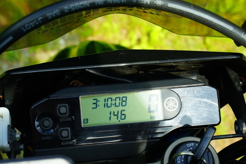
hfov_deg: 26.0
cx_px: 123
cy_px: 82
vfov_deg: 17.5
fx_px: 533
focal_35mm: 78
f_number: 16
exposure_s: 1/90
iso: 2000
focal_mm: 78
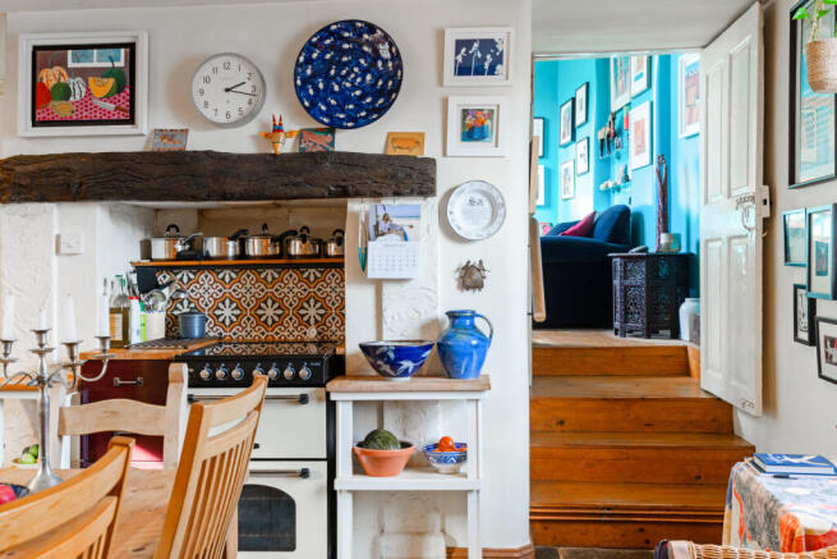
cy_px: 280
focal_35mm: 35
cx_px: 418
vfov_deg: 37.9
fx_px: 814
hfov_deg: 54.4
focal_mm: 35
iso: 400
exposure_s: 1/4
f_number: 8
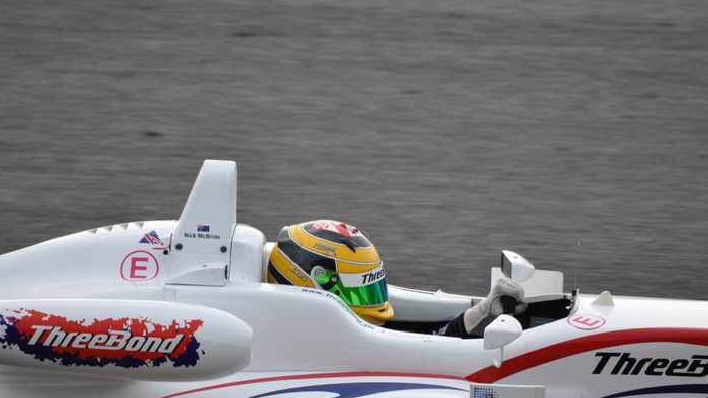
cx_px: 373
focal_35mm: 537
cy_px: 223
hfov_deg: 4.0
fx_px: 10082
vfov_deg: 2.3
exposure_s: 1/640
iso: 320
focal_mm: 300
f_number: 6.3
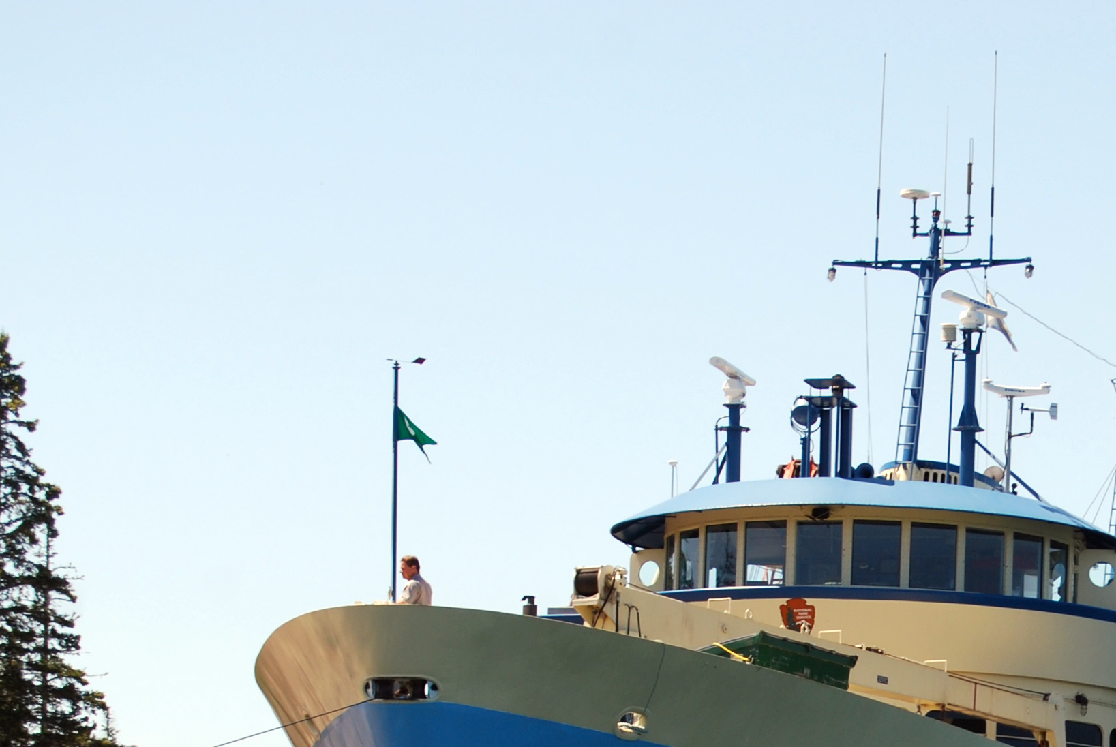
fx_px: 6058
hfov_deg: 10.5
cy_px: 876
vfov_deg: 7.0
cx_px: 1064
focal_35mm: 195
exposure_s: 1/200
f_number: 7.1
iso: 100
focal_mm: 55
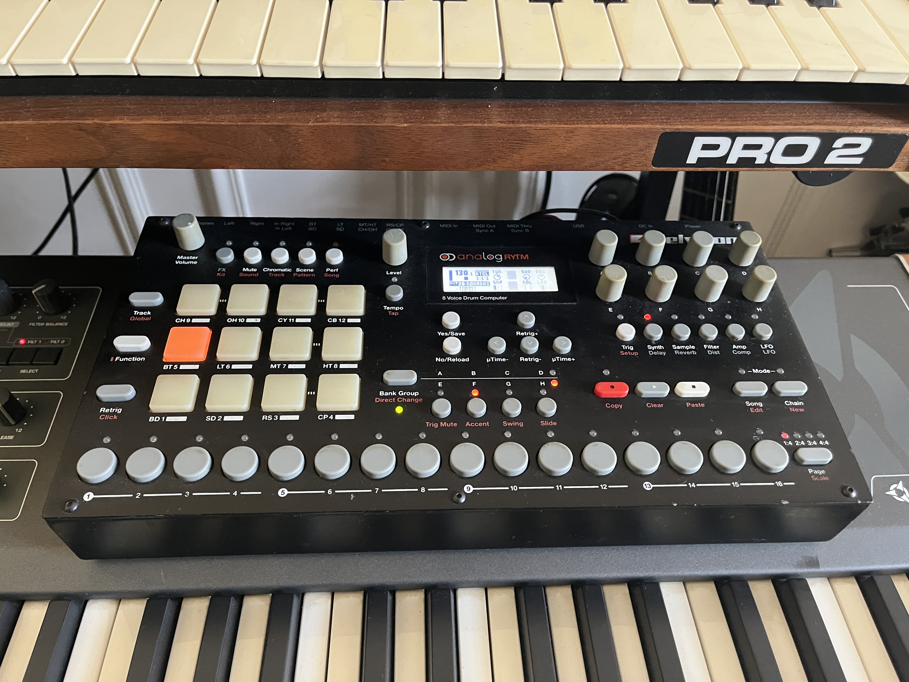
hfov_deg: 67.3
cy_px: 341
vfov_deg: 53.1
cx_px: 454
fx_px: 683
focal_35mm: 26
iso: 500
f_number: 1.6
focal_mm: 5.1
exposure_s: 1/53
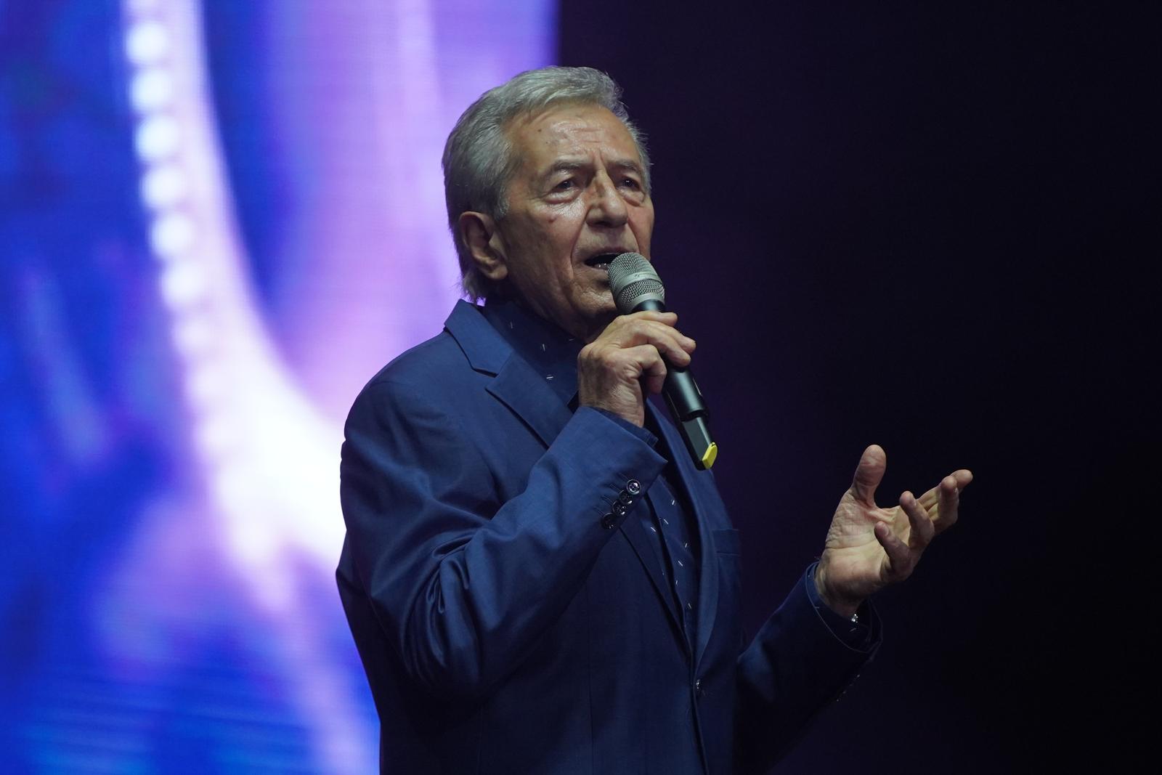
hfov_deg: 6.9
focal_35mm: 300
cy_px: 388
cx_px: 581
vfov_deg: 4.6
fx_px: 9684
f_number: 2.8
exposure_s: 1/500
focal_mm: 200
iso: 2000
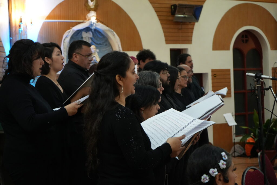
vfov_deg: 19.5
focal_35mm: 70
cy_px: 92
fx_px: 539
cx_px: 138
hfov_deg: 28.8
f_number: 5.6
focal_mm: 70
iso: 6400
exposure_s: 1/100
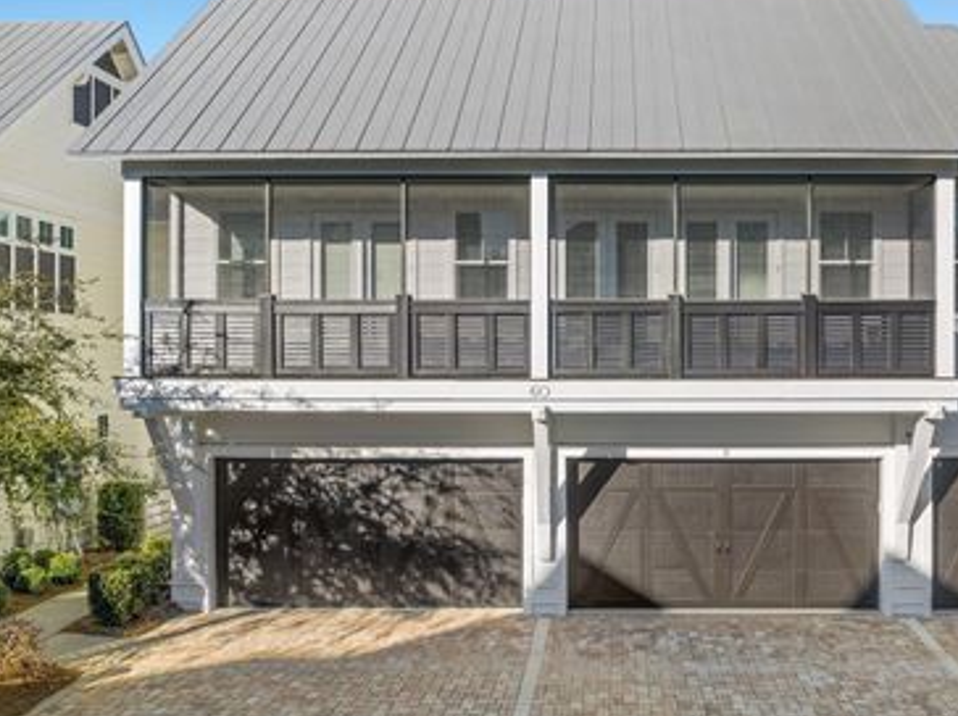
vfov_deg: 42.9
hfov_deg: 54.6
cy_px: 366
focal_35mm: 33
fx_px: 912
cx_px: 613
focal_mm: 12.29
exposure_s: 1/400
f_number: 2.8
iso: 170
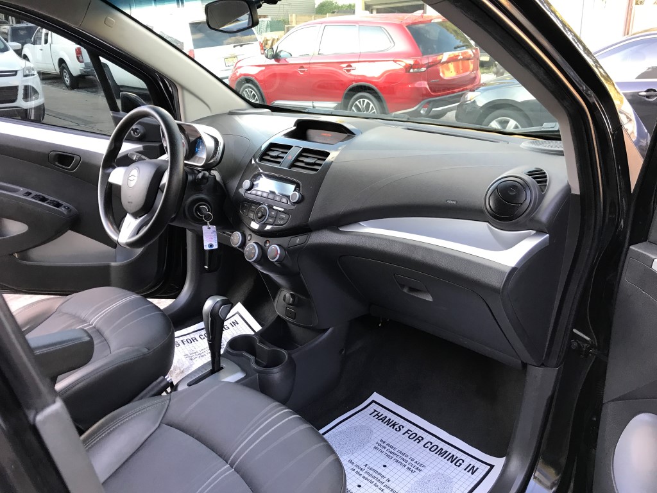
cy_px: 246
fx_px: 531
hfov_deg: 63.4
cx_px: 328
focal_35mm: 28
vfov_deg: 49.7
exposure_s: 1/30
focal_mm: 3.99
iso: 25
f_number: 1.8
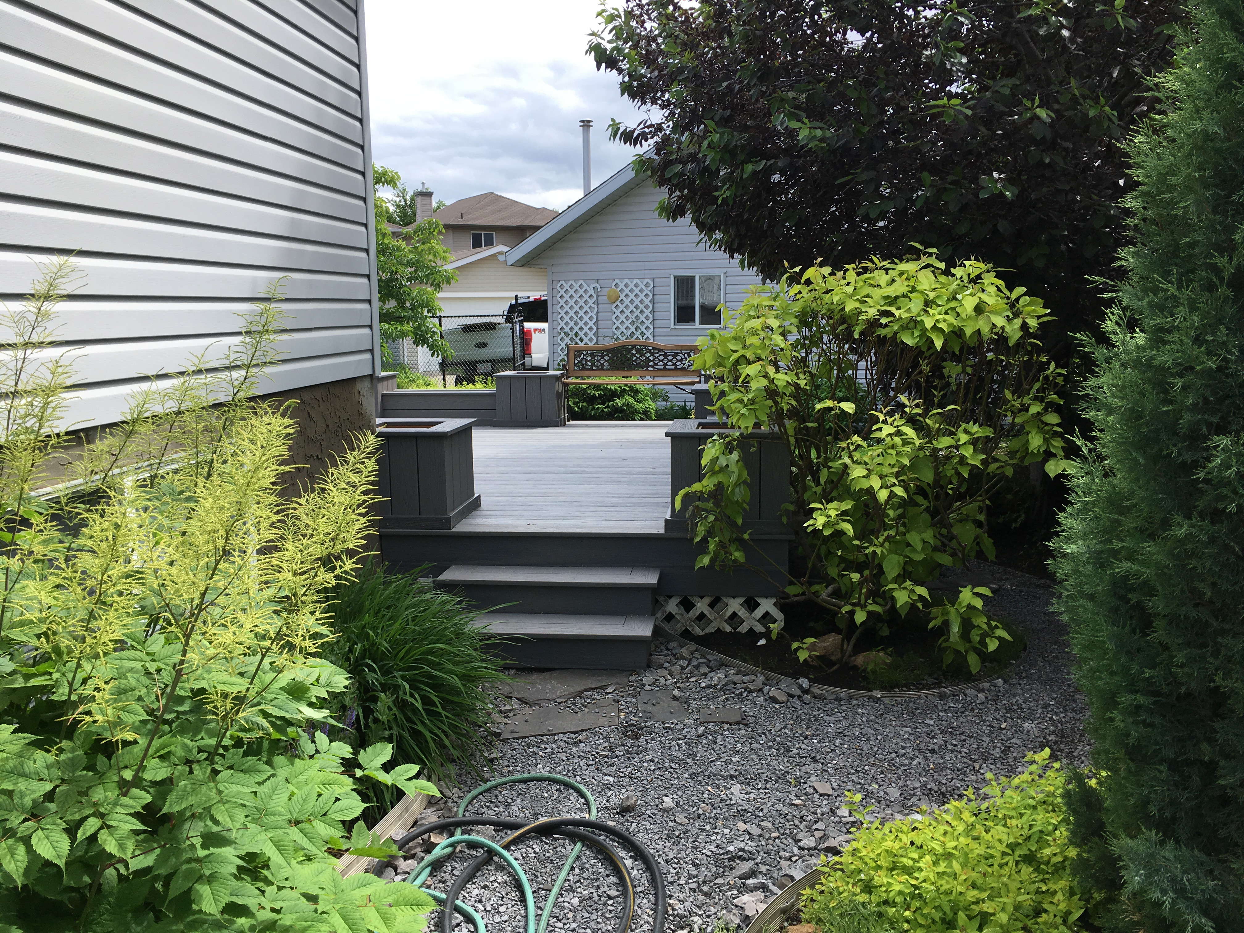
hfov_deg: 61.7
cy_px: 466
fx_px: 1042
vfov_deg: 48.2
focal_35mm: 29
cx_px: 622
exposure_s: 1/884
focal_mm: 4.15
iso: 25
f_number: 2.2
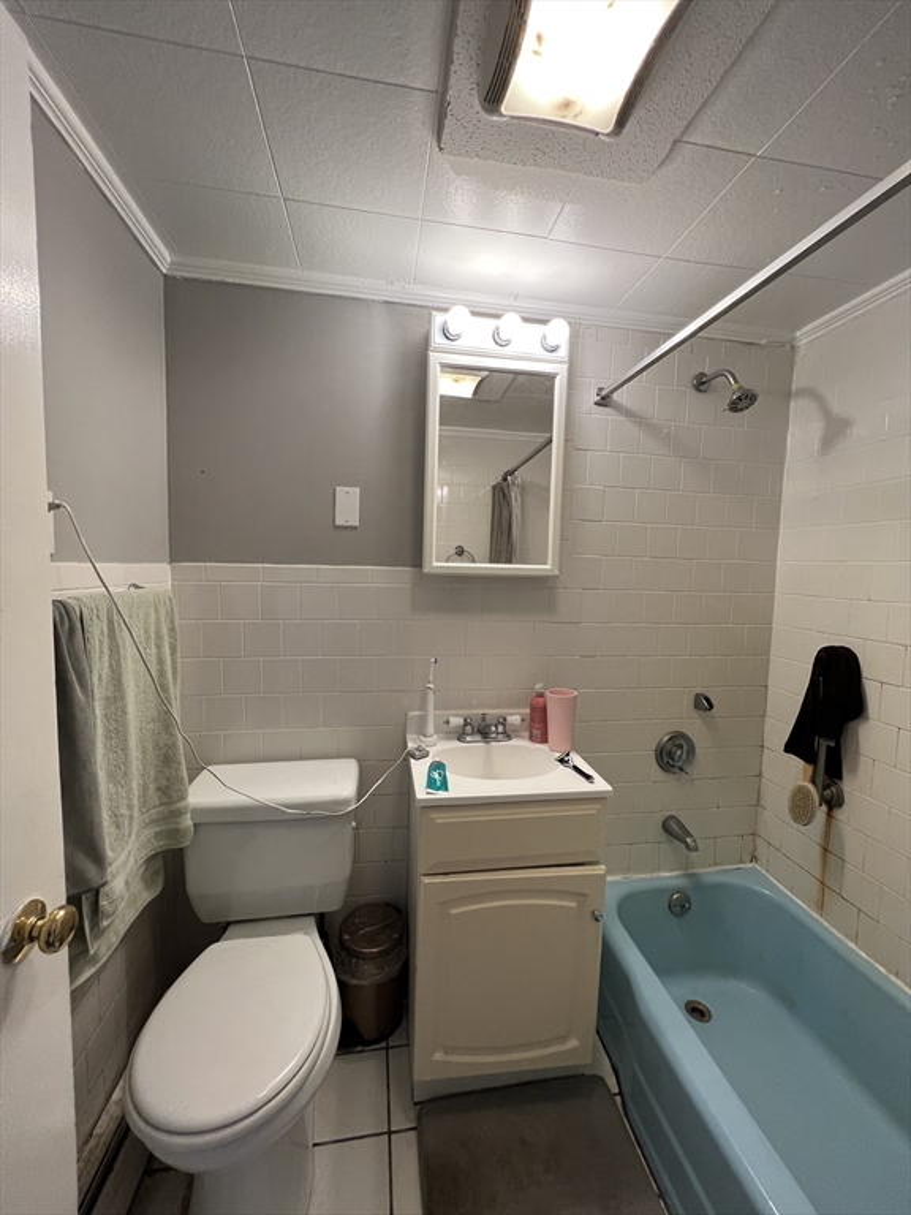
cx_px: 456
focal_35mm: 13
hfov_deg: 89.9
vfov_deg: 106.2
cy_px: 608
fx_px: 456
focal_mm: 1.57
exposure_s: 1/120
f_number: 1.8
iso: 200
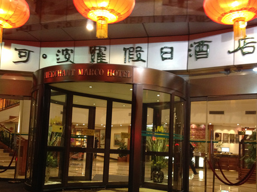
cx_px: 120
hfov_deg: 42.1
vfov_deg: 32.0
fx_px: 334
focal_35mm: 45
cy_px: 121
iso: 250
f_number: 2.4
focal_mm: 4.28
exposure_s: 1/20
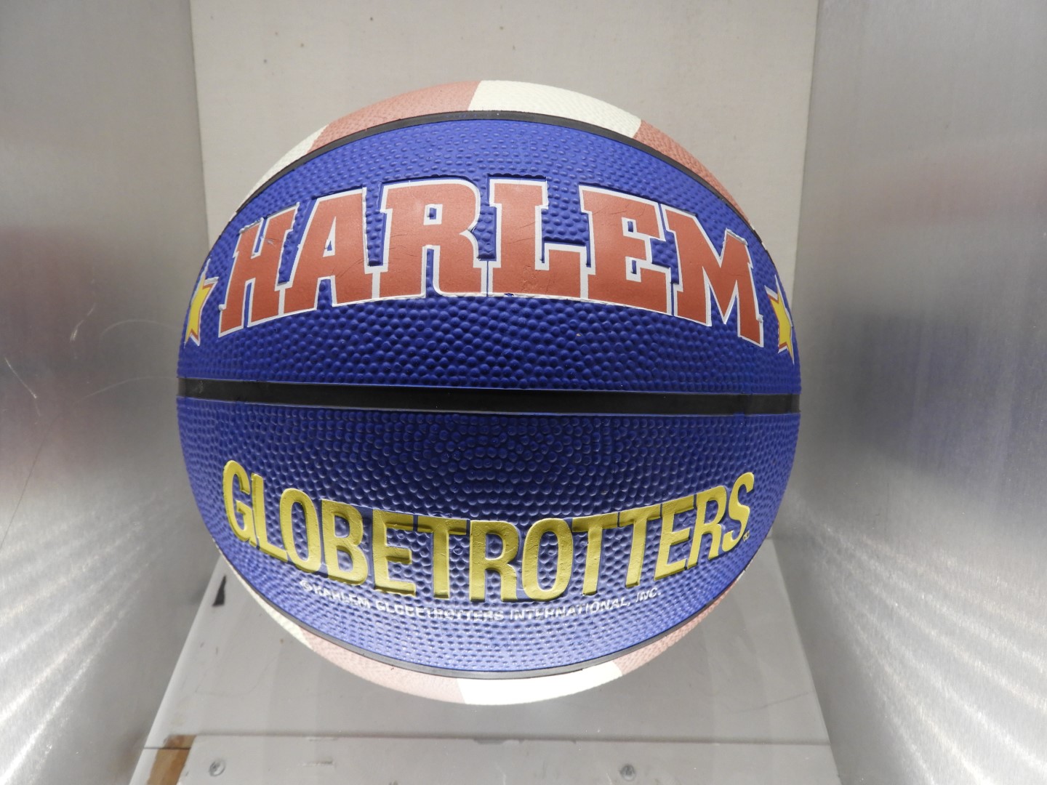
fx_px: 726
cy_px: 392
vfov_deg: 56.8
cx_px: 524
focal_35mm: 24
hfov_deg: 71.6
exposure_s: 1/30
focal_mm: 4.3
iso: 220
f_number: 3.3
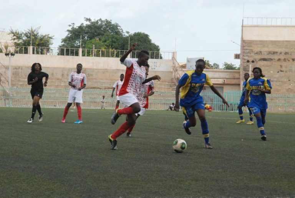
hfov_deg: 16.0
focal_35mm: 128
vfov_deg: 10.8
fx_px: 1047
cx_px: 148
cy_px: 99
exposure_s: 1/1250
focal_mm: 85
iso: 1600
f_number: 9
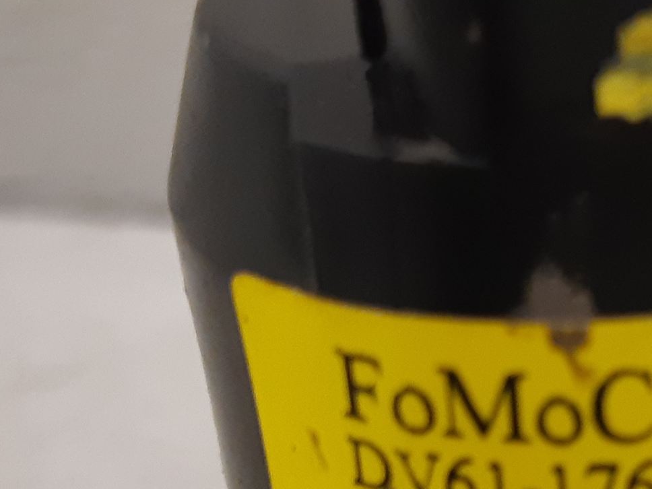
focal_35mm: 55
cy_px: 511
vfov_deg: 25.0
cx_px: 555
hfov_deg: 33.5
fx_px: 1036
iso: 200
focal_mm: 3.93
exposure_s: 1/50
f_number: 1.7
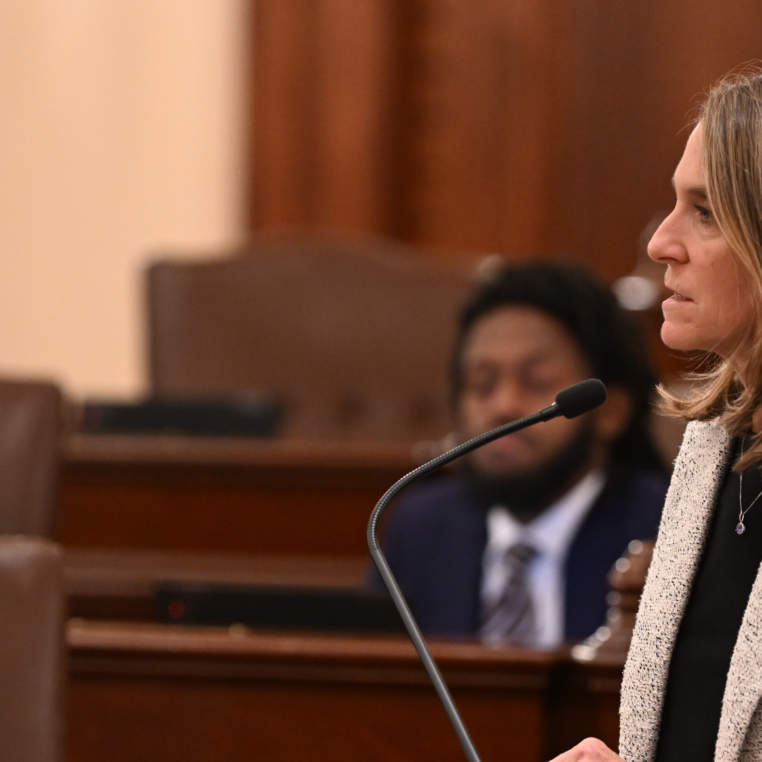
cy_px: 552
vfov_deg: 4.8
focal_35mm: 362
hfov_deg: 4.8
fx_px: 9016
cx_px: 478
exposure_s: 1/160
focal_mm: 170
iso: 3200
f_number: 2.8
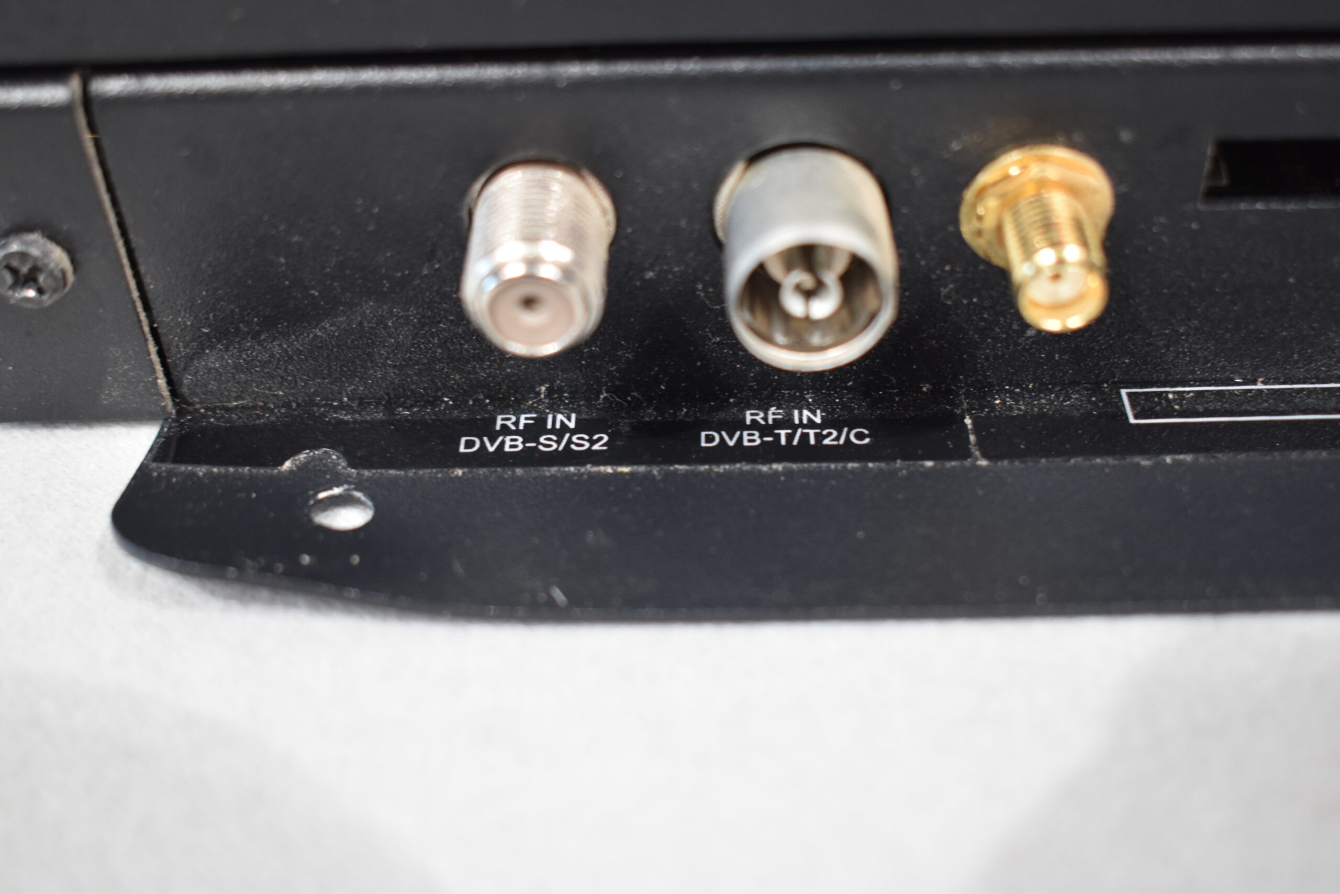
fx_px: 1787
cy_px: 447
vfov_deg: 28.1
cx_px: 670
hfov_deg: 41.1
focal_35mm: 48
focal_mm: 32
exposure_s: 1/60
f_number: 4.5
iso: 900
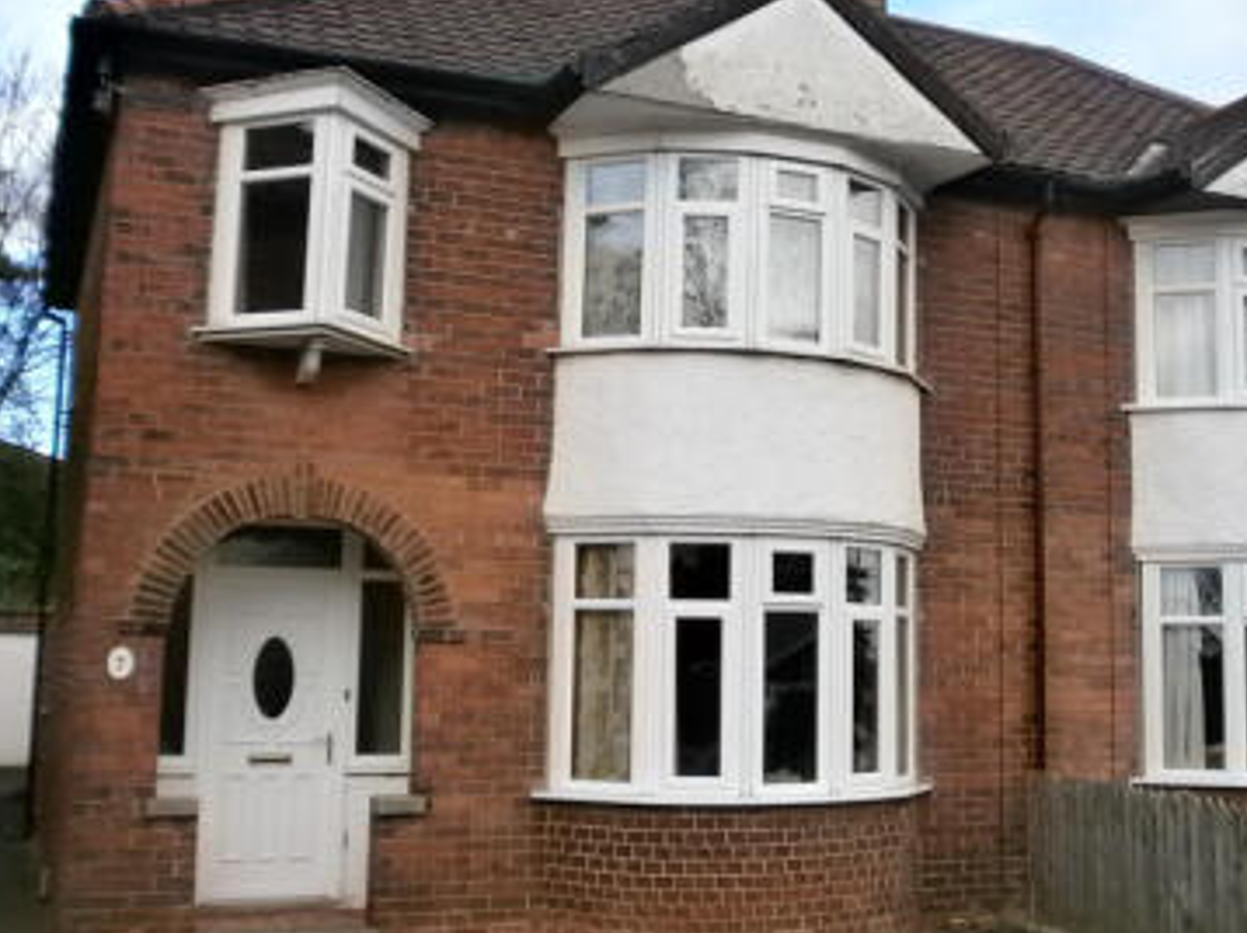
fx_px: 1584
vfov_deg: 32.8
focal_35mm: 44
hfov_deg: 42.9
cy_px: 416
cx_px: 698
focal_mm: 4.8
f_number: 10
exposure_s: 1/50
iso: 100
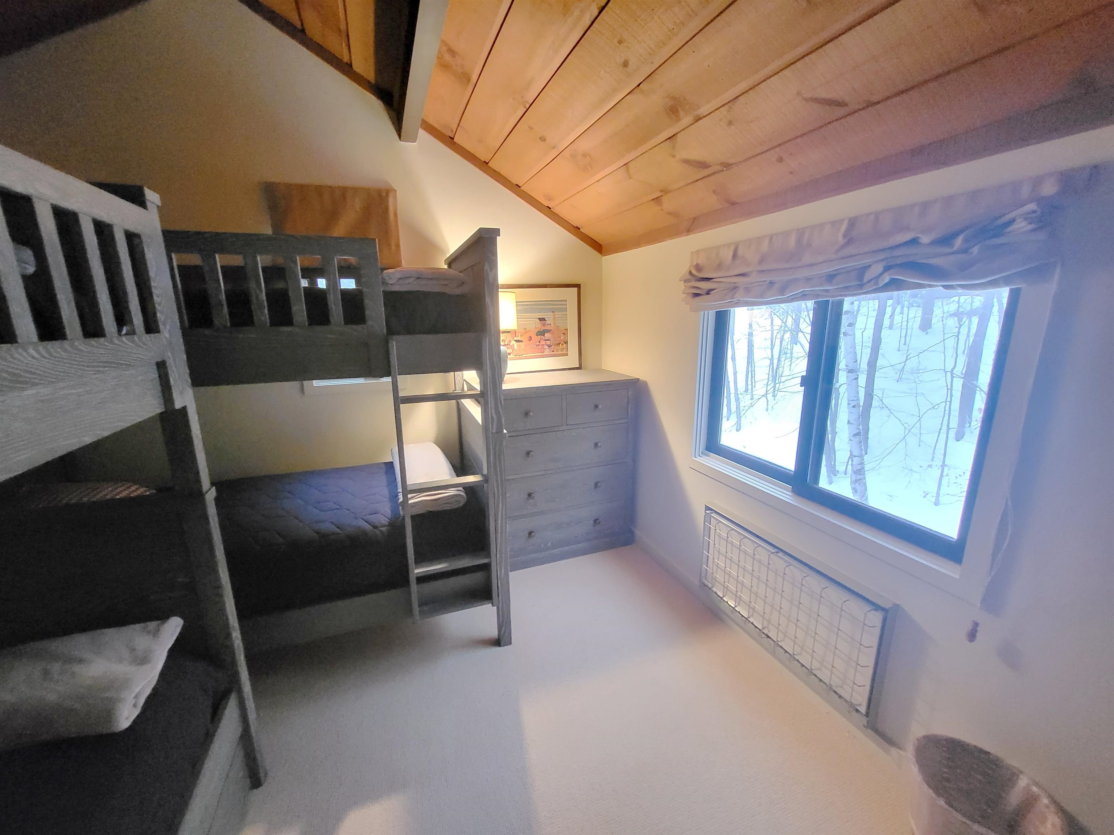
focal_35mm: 13
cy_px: 418
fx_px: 418
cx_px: 557
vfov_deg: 89.9
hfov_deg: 106.2
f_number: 2.2
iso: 1000
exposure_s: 1/24
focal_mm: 1.74
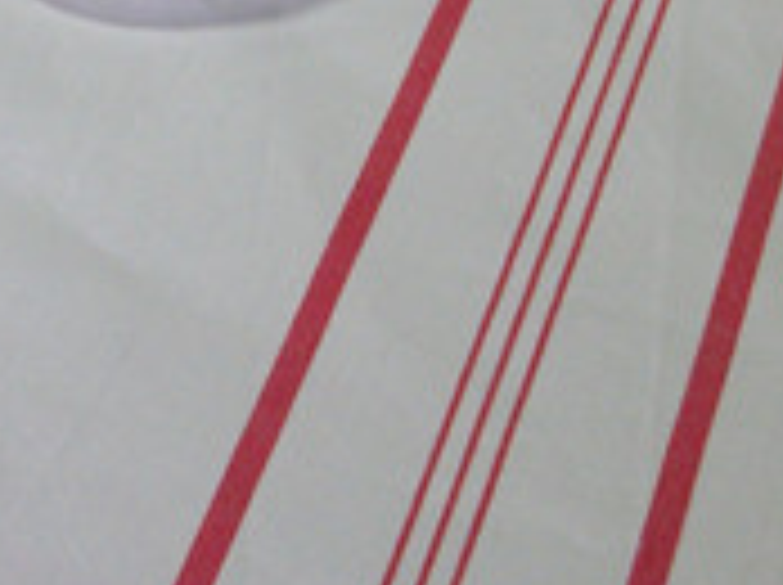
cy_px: 36
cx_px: 189
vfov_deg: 12.1
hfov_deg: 16.2
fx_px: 2733
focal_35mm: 121
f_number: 3.1
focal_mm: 6.3
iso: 160
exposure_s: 1/25
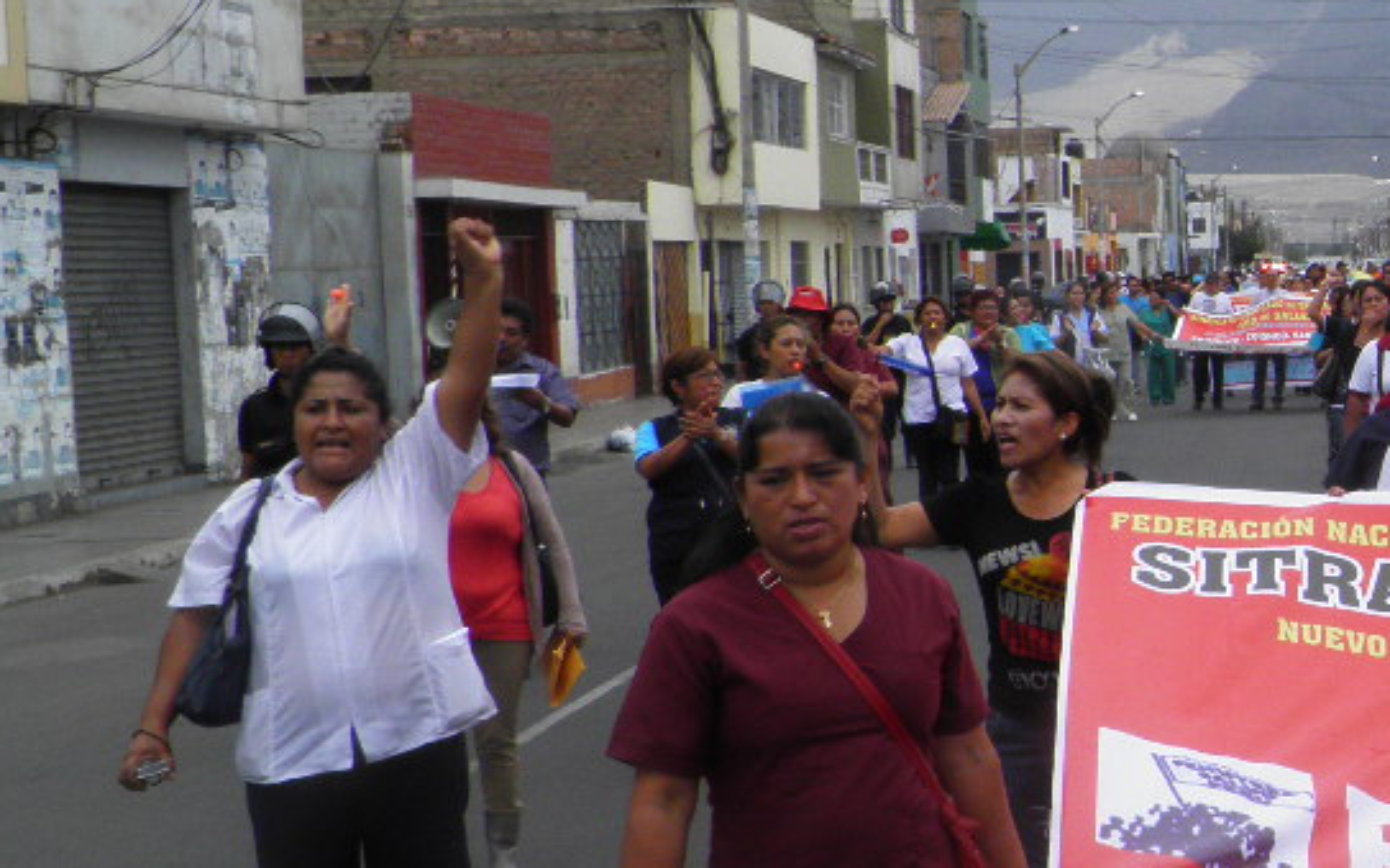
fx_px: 2651
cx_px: 1574
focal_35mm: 70
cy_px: 481
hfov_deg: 26.7
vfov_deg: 18.6
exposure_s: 1/250
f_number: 5.7
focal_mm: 4.9
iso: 50
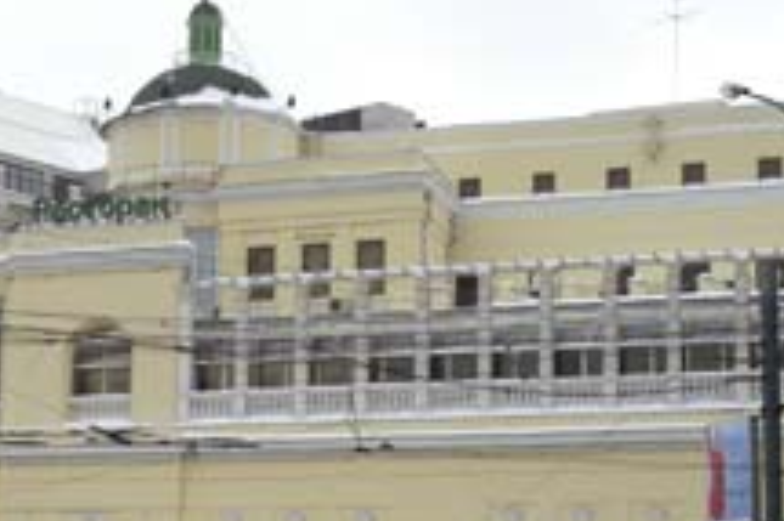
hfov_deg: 21.3
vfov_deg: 14.4
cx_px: 106
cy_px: 472
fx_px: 2045
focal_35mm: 94
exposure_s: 1/160
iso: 100
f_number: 10
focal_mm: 30
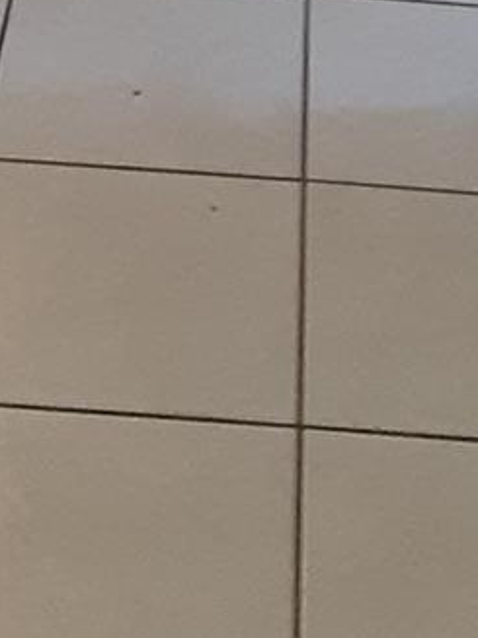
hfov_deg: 11.7
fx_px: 2340
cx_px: 275
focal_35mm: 127
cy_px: -745
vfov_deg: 12.9
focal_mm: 2.91
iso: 250
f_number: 1.9
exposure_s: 1/60
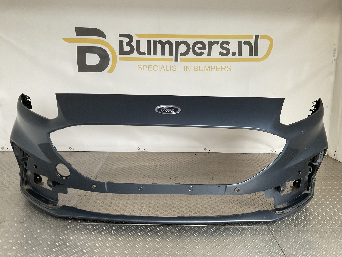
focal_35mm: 29
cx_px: 171
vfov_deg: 48.2
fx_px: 287
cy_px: 128
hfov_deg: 61.7
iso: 80
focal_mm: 3
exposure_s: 1/60
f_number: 1.8
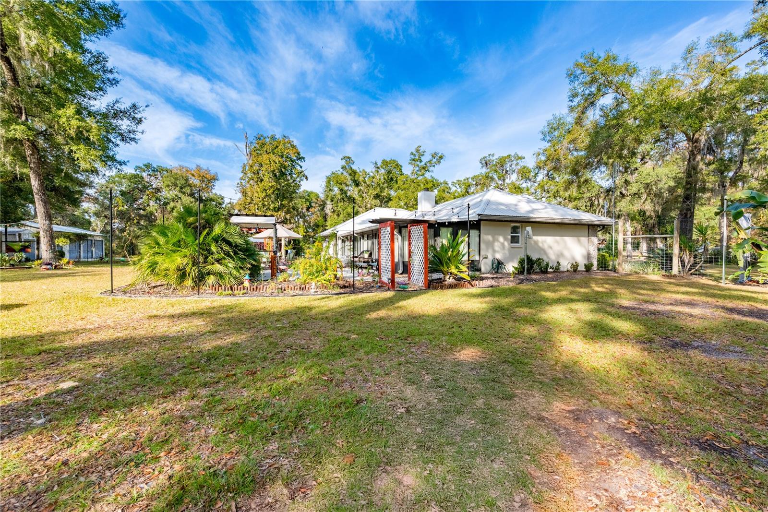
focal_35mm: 14
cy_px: 256
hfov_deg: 104.2
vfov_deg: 81.2
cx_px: 384
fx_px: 299
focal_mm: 14
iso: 400
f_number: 9
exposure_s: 1/2500
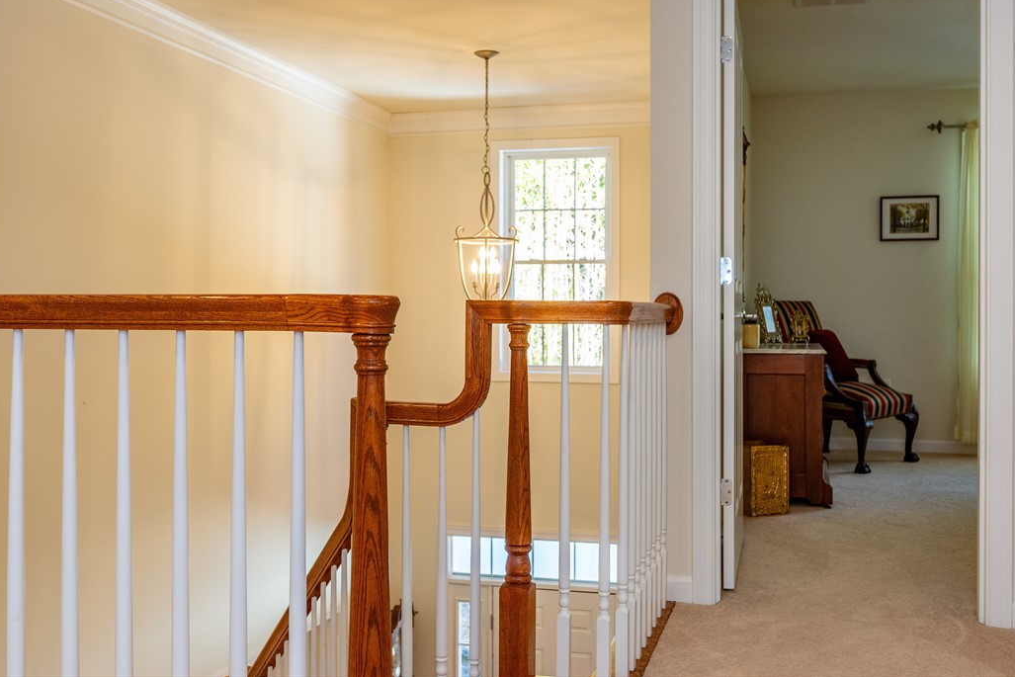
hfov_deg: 51.9
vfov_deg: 35.9
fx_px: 1043
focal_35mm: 37
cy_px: 321
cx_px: 525
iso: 320
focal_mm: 35
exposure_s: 1/15
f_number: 6.3
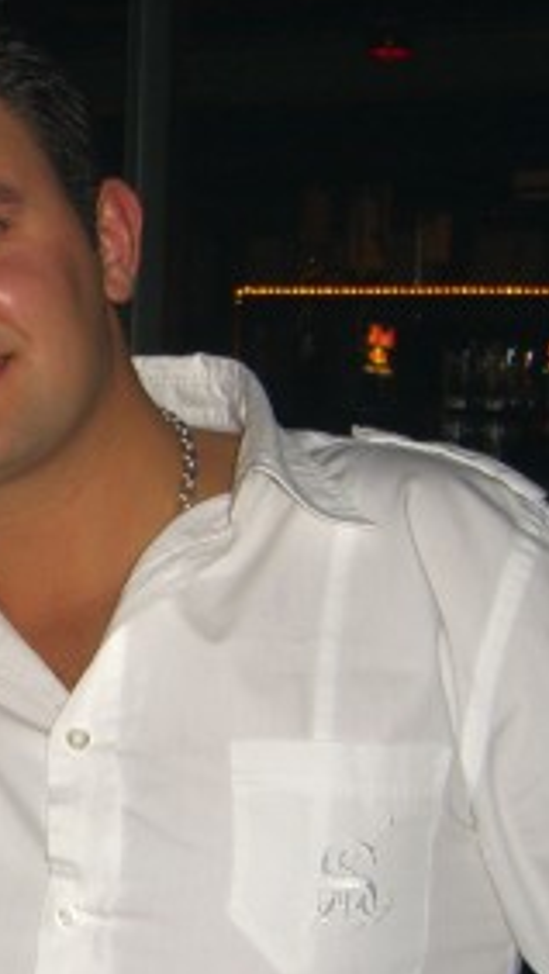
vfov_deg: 24.1
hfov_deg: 13.2
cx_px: -224
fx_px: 2273
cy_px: 598
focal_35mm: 88
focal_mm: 7.9
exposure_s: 1/60
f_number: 2.8
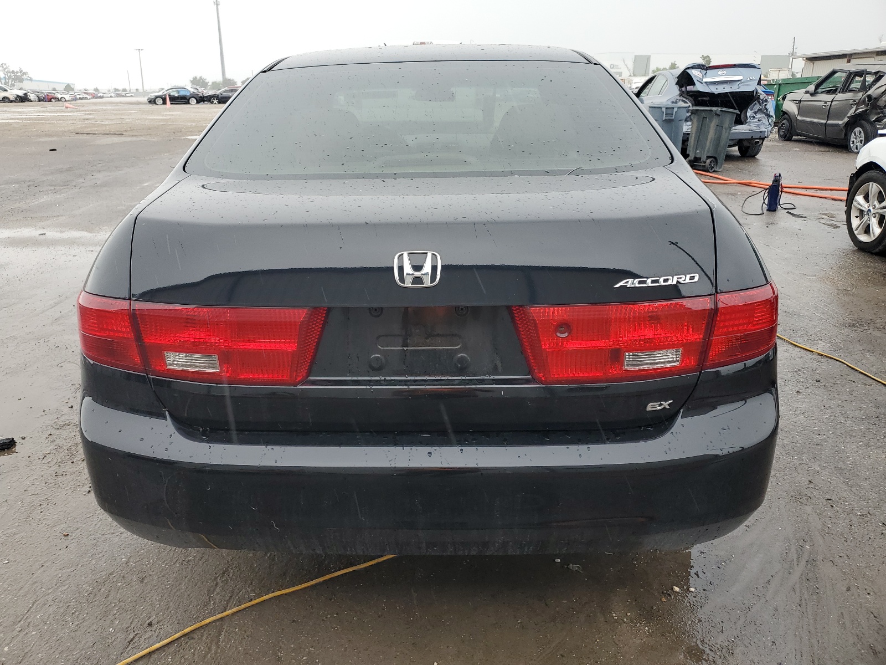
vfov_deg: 53.1
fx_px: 665
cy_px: 332
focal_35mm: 26
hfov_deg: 67.3
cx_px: 443
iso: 50
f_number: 1.5
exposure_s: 1/263
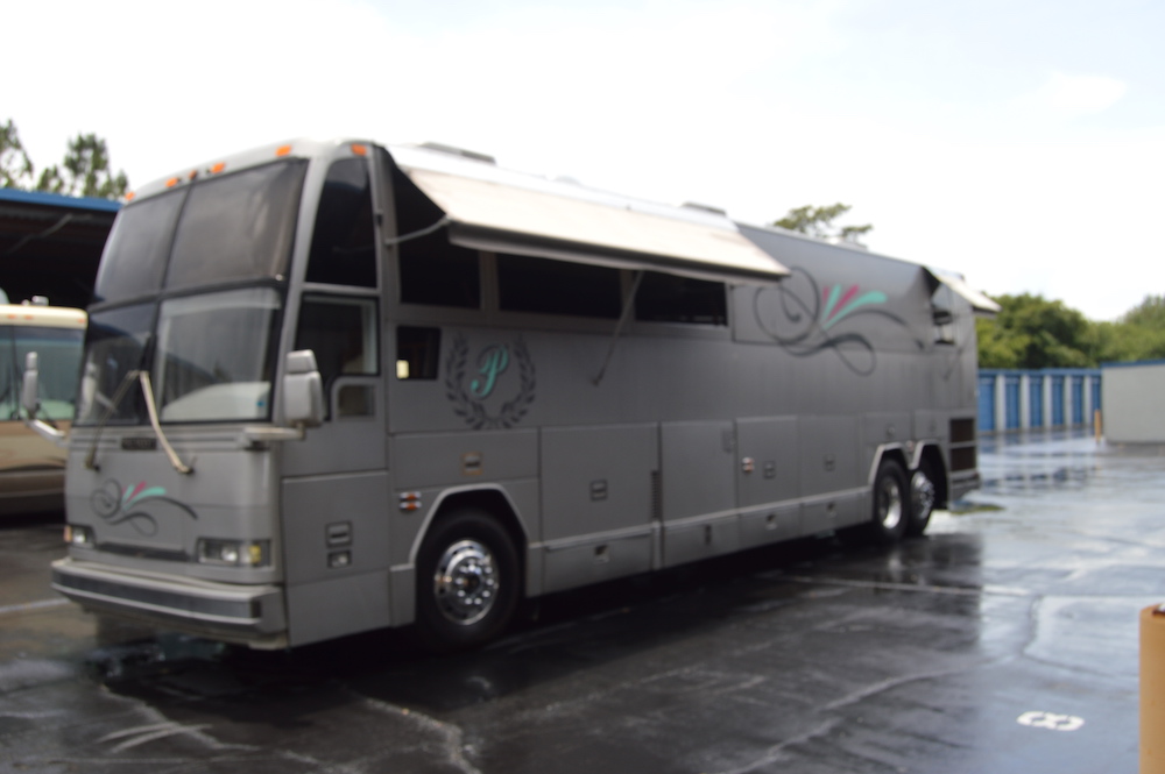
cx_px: 582
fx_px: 1116
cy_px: 387
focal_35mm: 34
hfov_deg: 55.1
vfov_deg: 38.3
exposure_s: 1/200
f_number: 7.1
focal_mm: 23
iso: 100
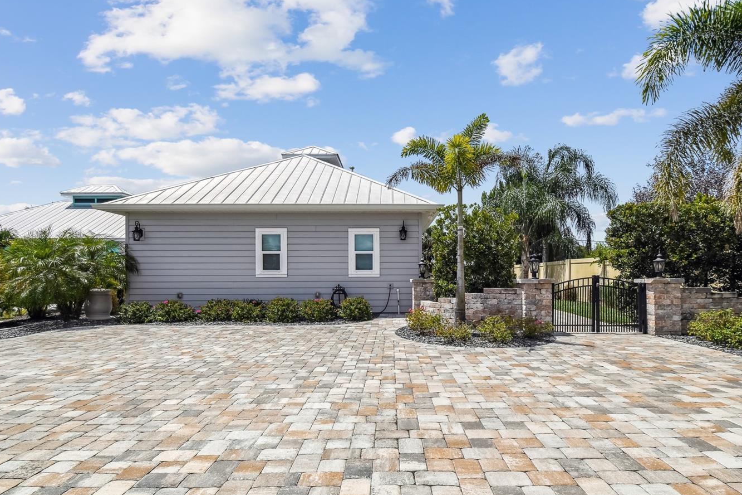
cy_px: 274
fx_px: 371
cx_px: 392
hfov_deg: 89.9
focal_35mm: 18
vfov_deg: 67.2
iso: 100
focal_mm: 10
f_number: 7.1
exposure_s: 1/1600
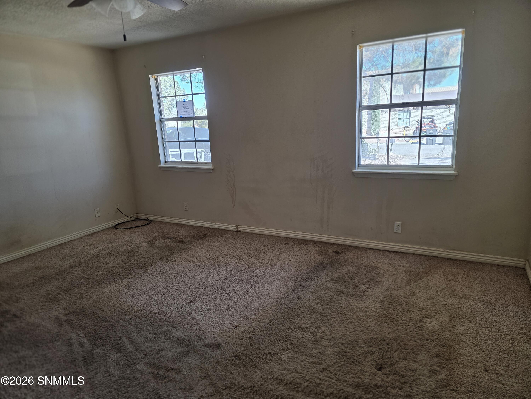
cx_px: 266
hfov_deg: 73.9
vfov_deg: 58.9
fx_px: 353
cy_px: 200
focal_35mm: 23
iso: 160
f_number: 1.7
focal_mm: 6.3
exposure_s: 1/180
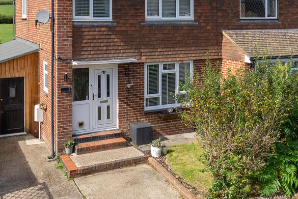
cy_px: 51
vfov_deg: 45.0
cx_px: 118
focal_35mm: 28
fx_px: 232
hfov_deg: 64.8
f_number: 7.1
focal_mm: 16
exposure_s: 1/3200
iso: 1000
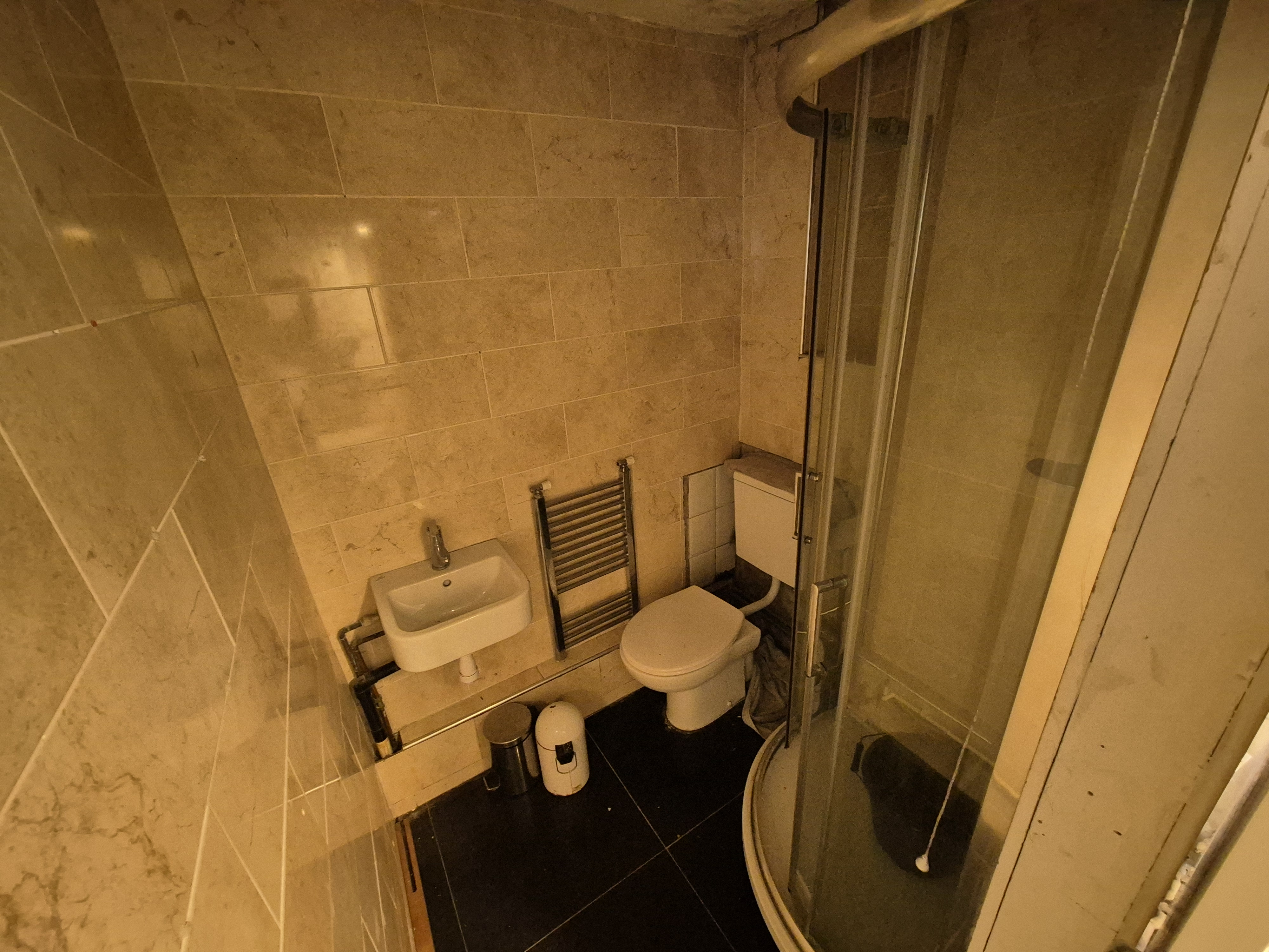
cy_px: 476
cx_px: 634
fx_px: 477
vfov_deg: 89.9
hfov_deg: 106.2
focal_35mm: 13
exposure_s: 1/33
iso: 1600
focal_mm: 2.2
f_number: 2.2
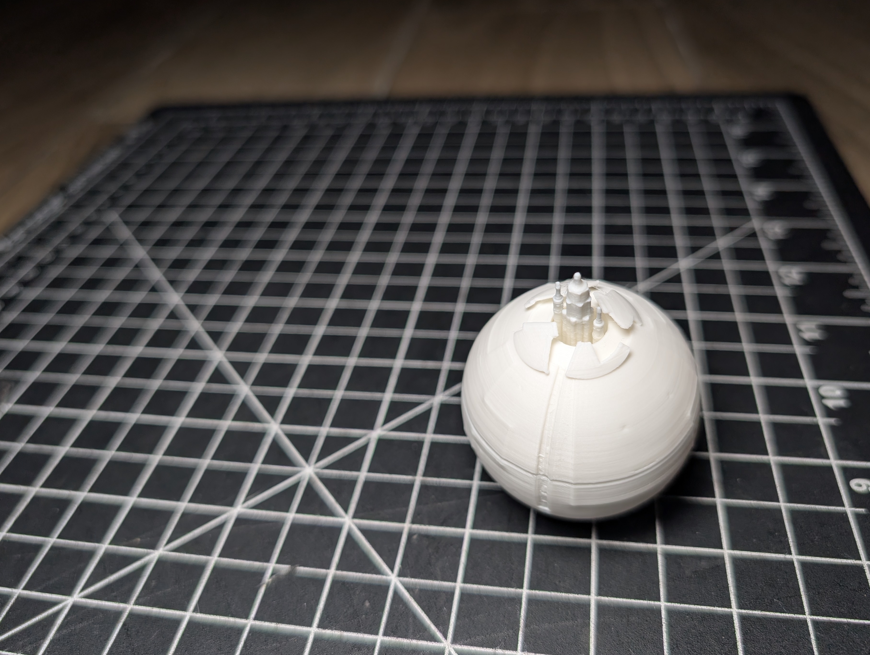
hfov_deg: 65.2
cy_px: 324
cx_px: 428
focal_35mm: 27
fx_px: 680
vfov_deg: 51.5
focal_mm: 6.9
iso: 31
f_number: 1.68
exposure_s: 1/150
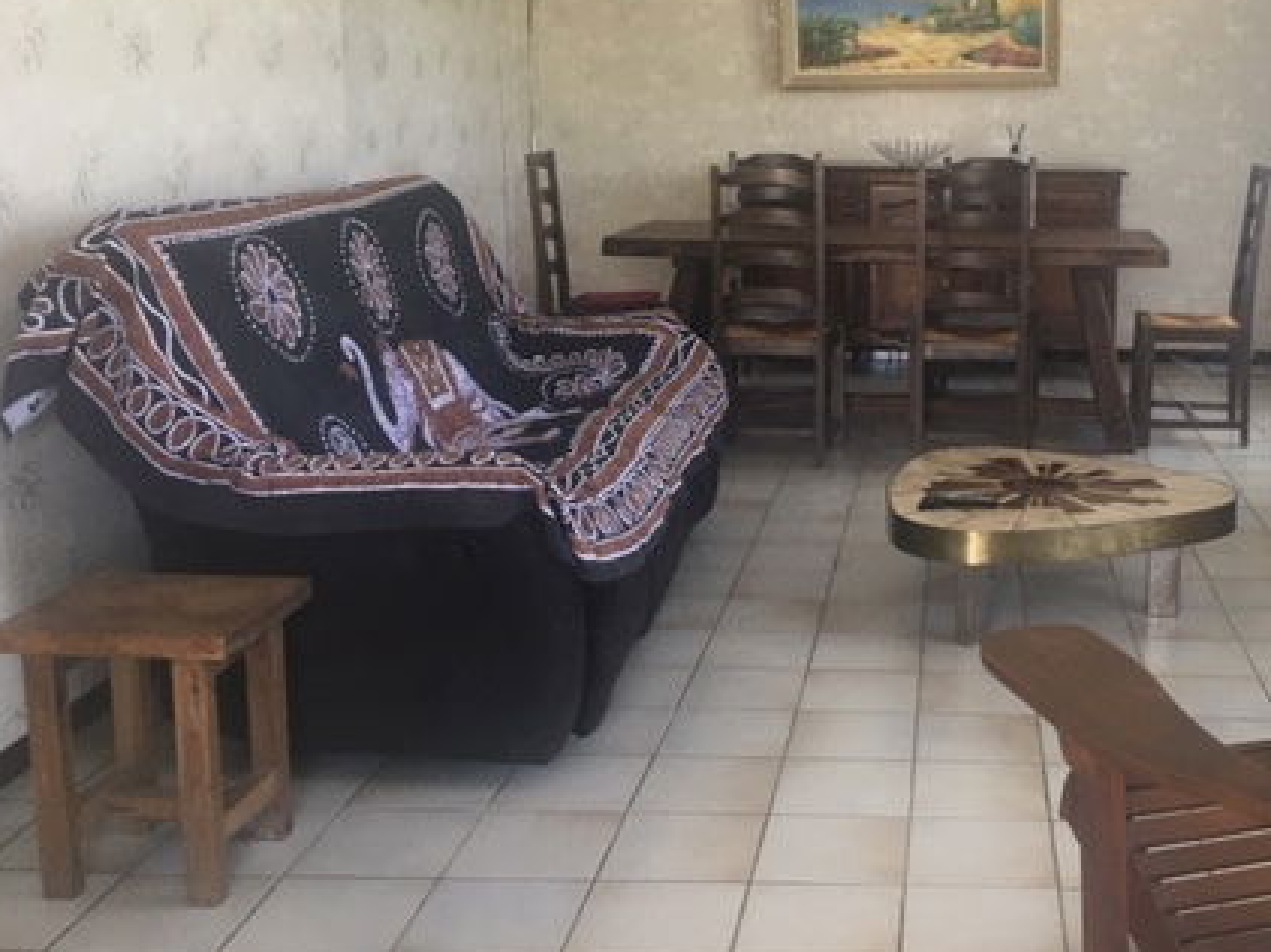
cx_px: 934
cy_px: 389
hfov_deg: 41.8
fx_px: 1615
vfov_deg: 32.8
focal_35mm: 44
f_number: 2.2
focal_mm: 4.15
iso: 50
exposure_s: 1/33
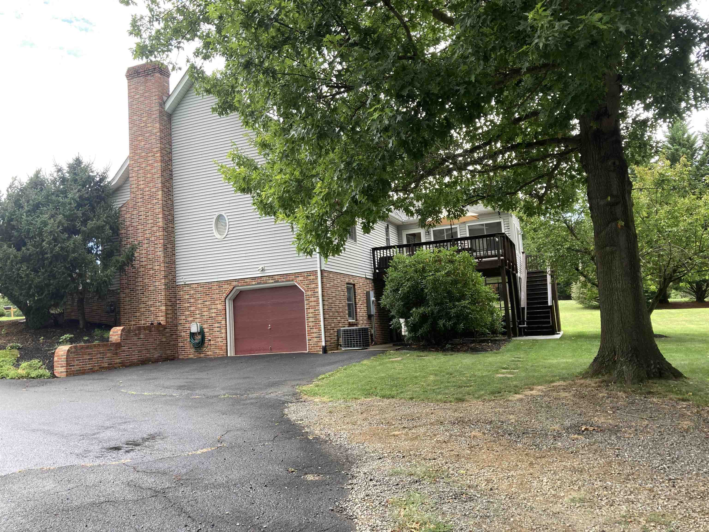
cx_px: 354
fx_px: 573
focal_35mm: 28
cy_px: 266
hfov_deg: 63.4
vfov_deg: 49.7
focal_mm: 3.99
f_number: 1.8
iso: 20
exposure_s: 1/127
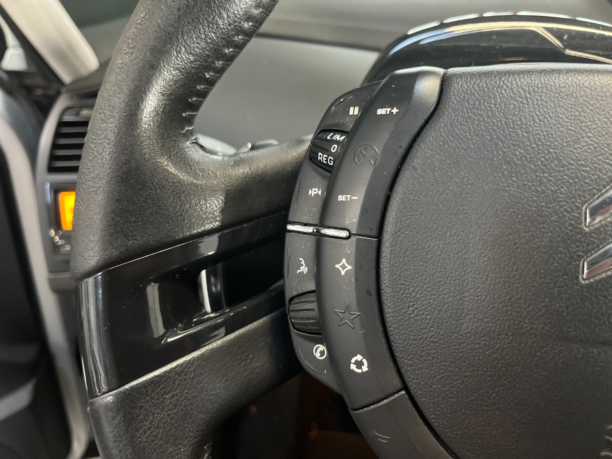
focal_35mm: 26
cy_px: 230
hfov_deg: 67.3
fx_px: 460
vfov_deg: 53.1
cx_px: 306
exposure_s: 1/25
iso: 640
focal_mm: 5.1
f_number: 1.6
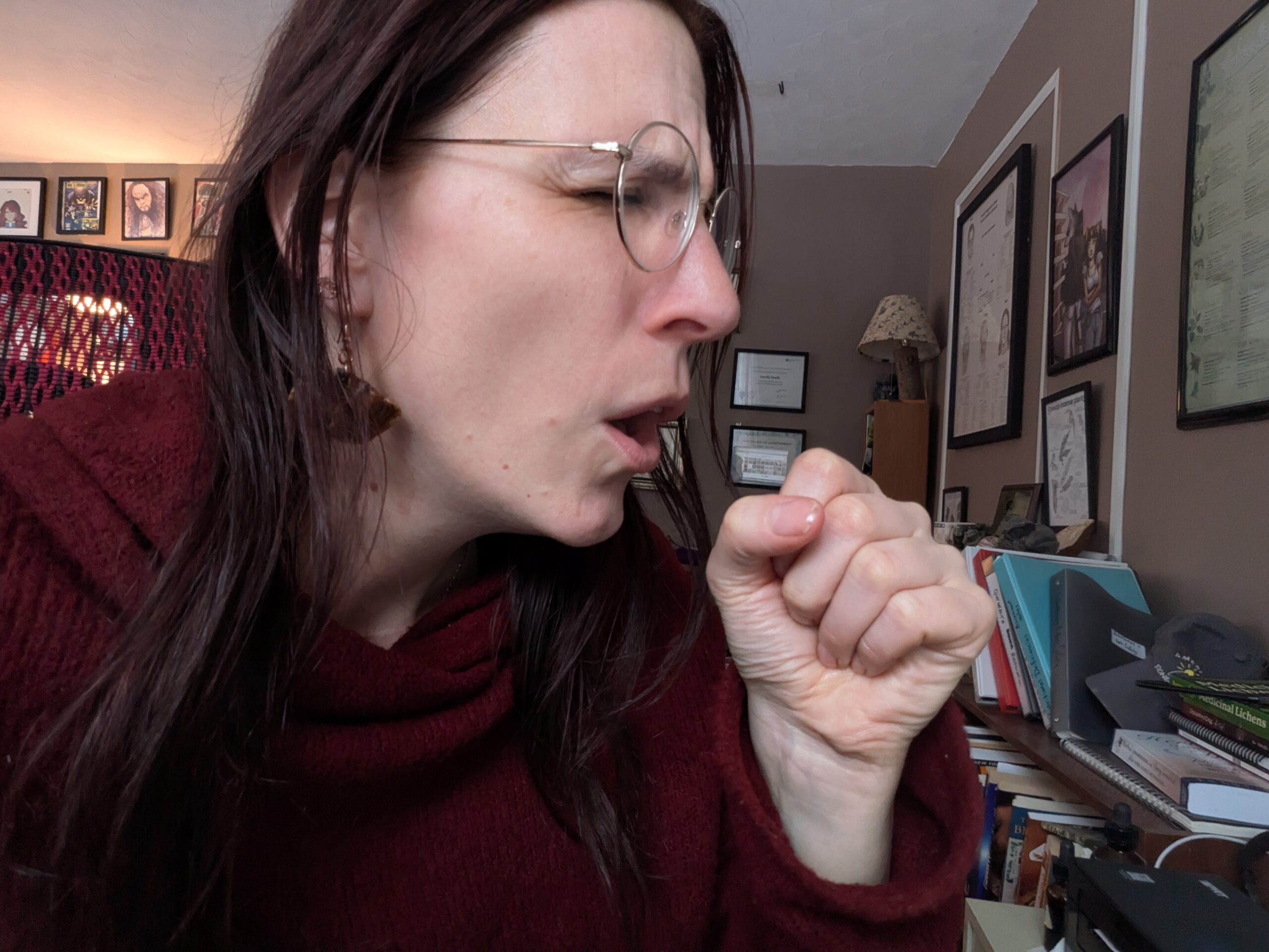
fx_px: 770
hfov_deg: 79.0
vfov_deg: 63.4
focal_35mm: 21
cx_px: 634
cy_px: 476
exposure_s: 1/60
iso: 419
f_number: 2.2
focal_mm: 2.74
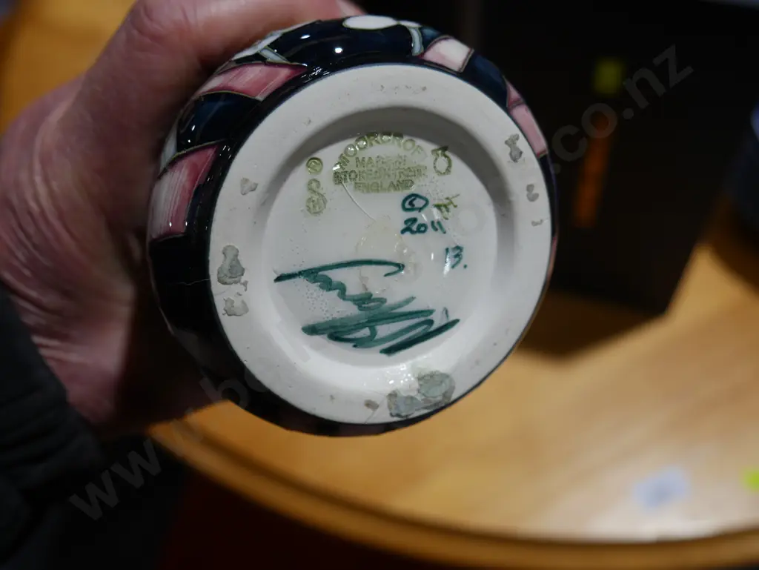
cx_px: 380
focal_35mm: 38
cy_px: 285
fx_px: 834
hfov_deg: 49.0
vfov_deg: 37.8
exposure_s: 1/80
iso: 200
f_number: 4.1
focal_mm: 19
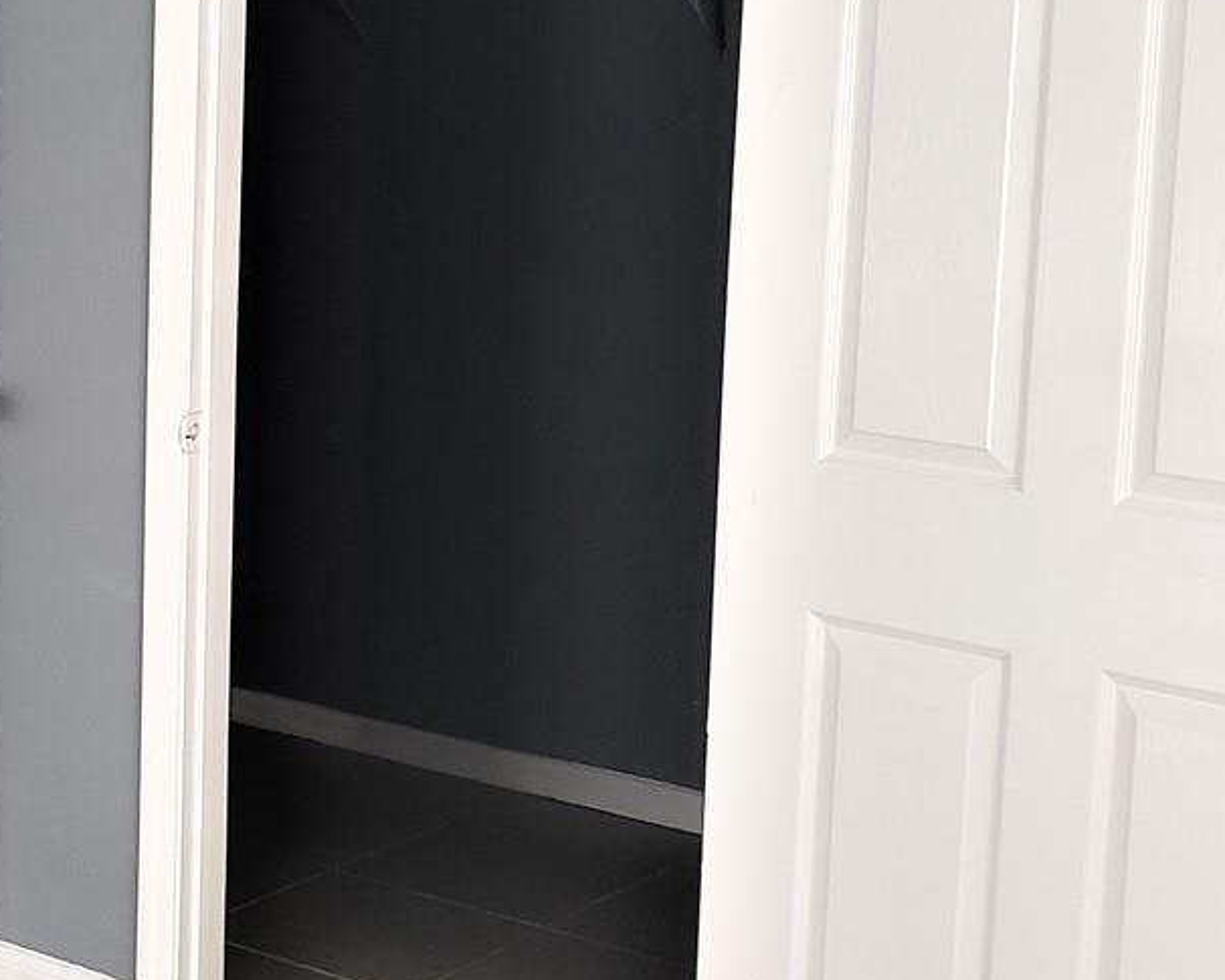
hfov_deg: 27.3
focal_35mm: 67
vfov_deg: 22.8
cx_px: 131
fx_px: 2429
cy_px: 360
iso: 250
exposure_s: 1/30
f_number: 2.4
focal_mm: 4.3
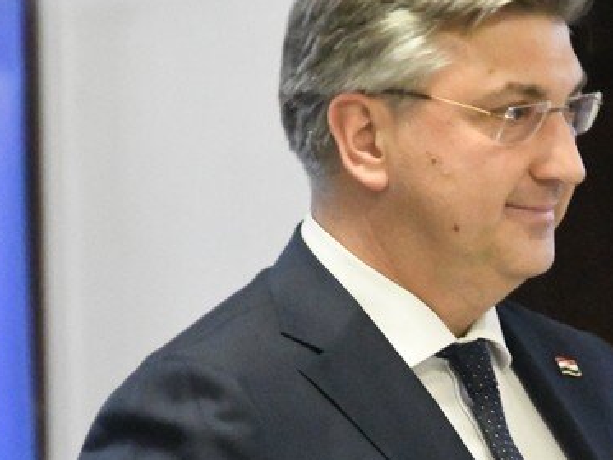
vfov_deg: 2.7
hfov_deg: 3.6
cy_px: 297
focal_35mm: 552
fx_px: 9778
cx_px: 564
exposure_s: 1/250
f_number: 5.6
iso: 25600
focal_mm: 170
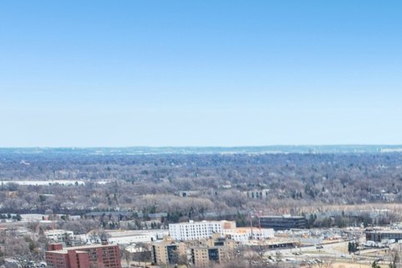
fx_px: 1049
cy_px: 511
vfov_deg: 12.9
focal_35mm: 94
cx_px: 569
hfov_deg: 19.4
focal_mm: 8.4
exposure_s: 1/1600
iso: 160
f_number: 2.8
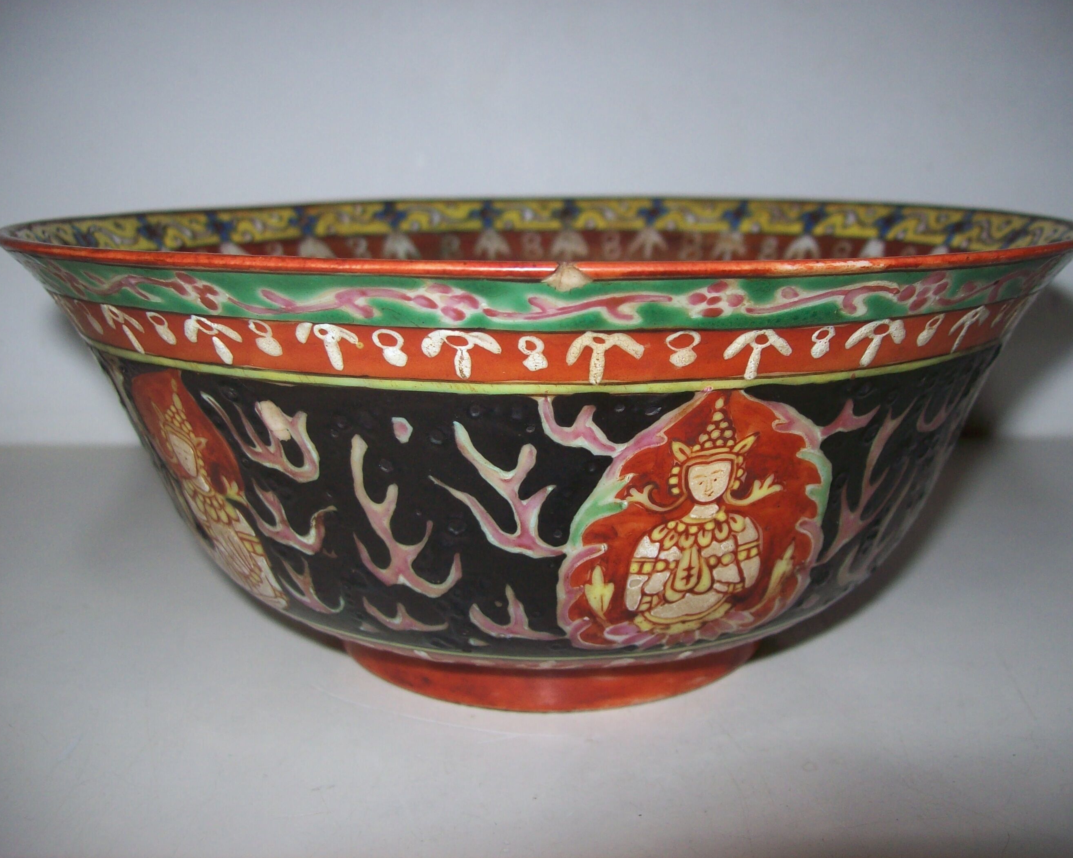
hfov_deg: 47.9
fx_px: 1207
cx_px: 555
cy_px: 425
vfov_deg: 39.2
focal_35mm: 38
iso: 80
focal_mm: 6
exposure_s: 1/64
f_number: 2.7
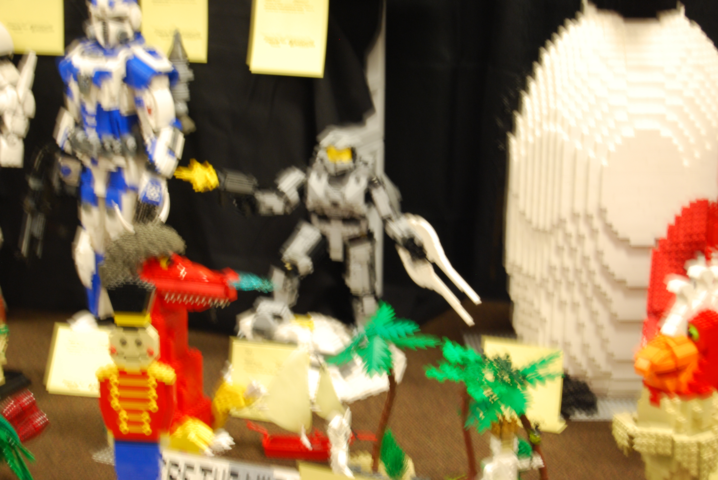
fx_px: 1647
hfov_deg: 24.6
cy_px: 240
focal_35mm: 82
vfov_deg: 16.6
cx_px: 359
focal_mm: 55
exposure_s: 1/3
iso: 400
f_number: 5.6
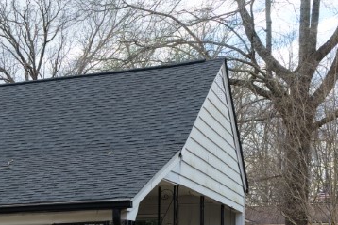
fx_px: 845
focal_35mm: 90
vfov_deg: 14.6
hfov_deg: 19.6
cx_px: -172
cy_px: 294
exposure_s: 1/1000
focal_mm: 14.45
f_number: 2.8
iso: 400
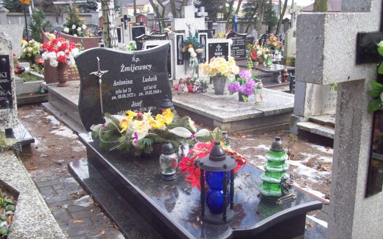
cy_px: 136
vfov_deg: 32.7
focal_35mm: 39
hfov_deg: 50.4
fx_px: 407
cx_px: 191
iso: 80
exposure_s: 1/101
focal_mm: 6
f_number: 2.7
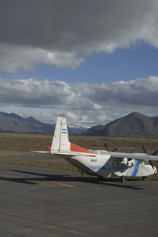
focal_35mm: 72
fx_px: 474
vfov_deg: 28.1
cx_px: 30
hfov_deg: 18.7
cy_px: 118
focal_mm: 48
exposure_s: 1/250
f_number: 20
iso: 400
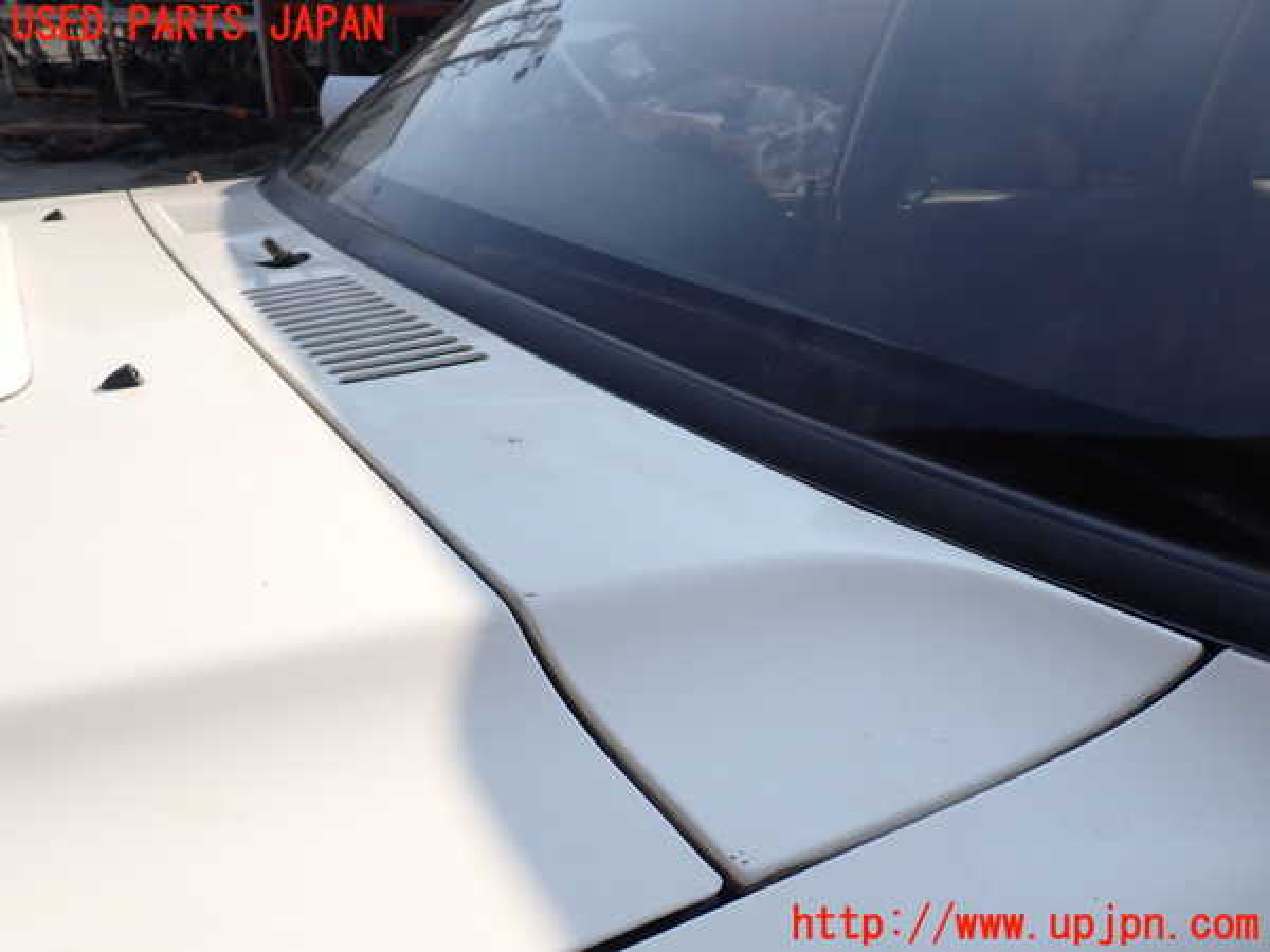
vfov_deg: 46.8
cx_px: 635
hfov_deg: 60.0
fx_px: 1101
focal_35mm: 30
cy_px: 476
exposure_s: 1/640
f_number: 3.2
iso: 100
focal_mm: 5.4
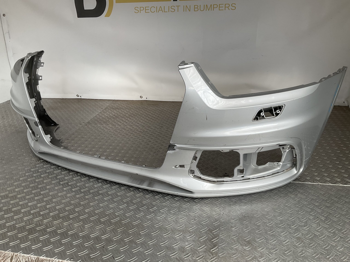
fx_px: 293
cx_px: 175
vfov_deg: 48.2
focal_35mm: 29
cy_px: 131
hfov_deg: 61.7
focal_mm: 3
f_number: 1.8
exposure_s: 1/188
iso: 16
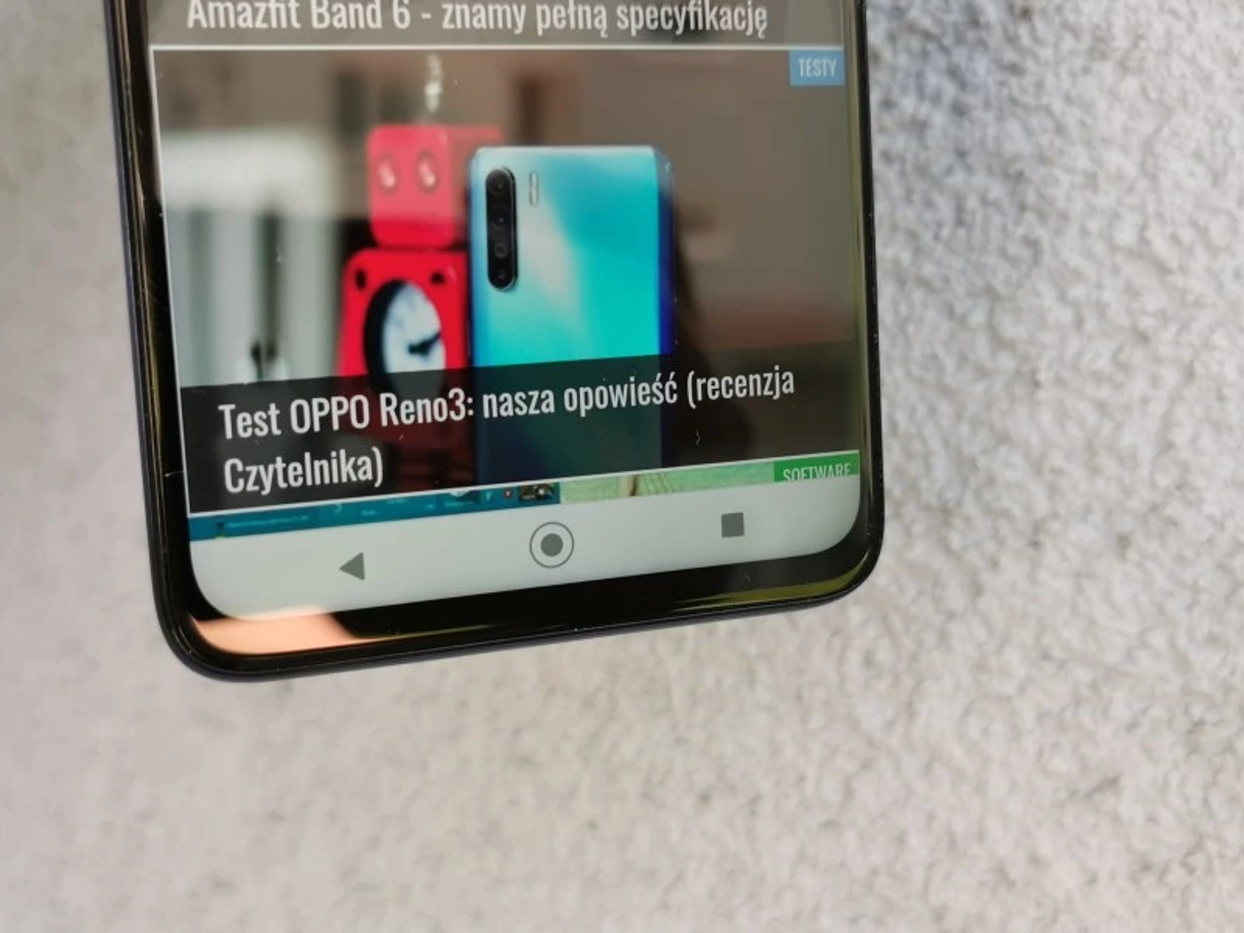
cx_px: 622
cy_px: 466
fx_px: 1509
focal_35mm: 42
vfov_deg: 34.3
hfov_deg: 44.8
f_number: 1.6
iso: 50
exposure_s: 1/224
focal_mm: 5.56
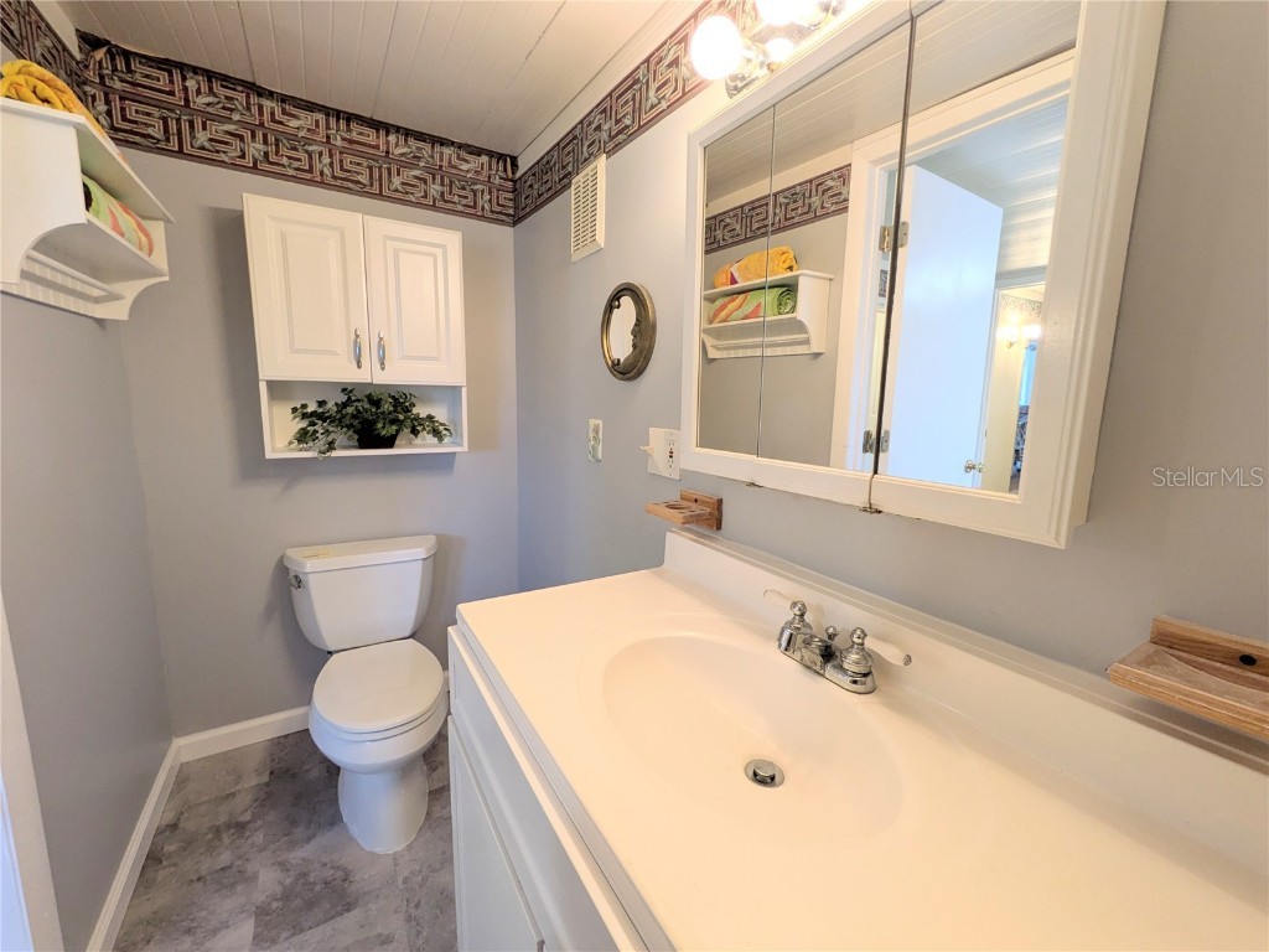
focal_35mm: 14
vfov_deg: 85.7
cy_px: 476
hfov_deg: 102.1
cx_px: 634
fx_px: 513
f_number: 2.2
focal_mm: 1.83
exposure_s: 1/30
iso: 99
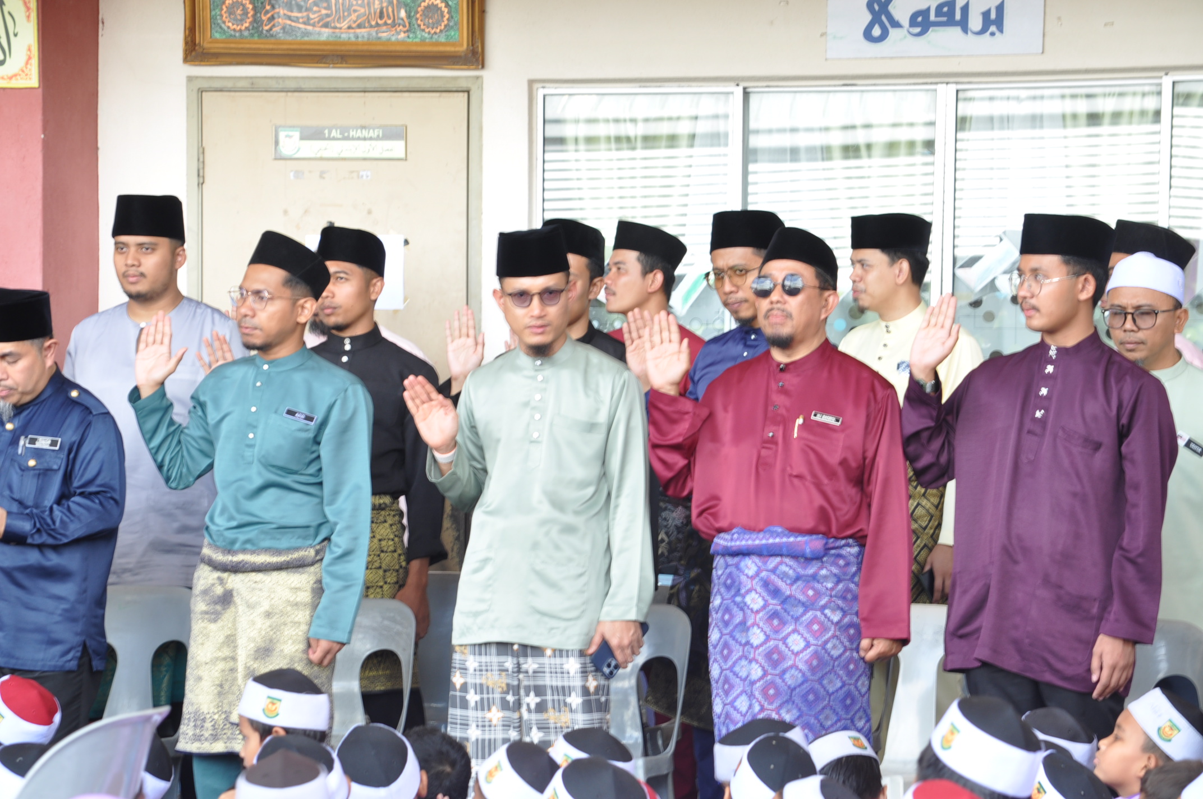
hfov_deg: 12.5
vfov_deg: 8.3
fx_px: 5507
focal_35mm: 165
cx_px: 602
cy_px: 400
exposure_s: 1/15
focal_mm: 110
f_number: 8
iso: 200
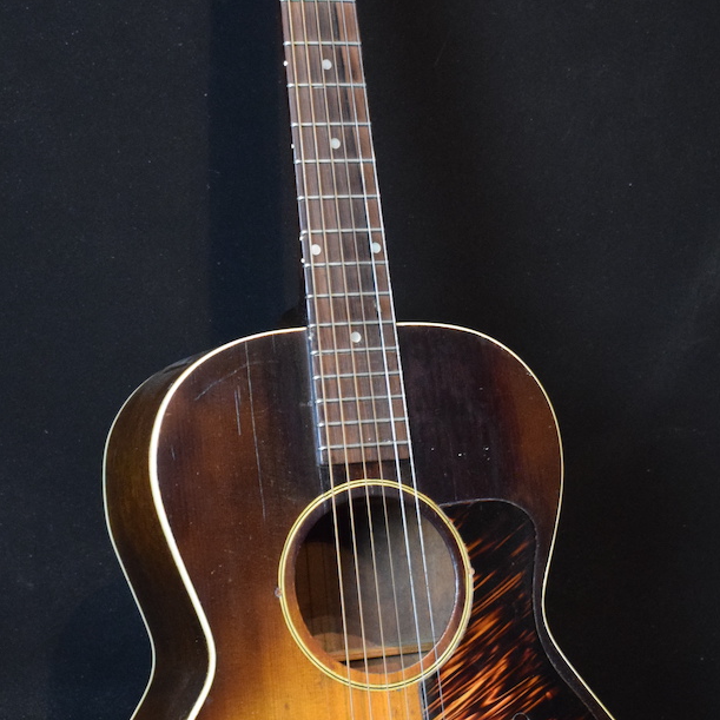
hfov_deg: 17.9
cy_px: 350
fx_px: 2284
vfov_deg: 17.9
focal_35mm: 97
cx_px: 324
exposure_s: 1/30
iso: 2800
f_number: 4.2
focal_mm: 31
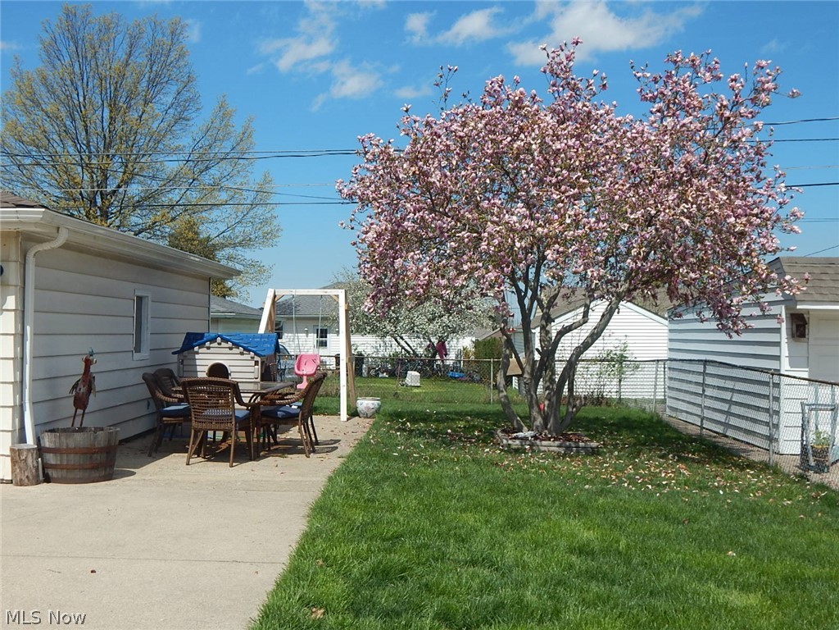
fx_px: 921
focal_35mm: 38
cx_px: 420
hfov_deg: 49.0
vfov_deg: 37.7
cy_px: 315
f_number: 6.9
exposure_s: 1/500
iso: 125
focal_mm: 6.8
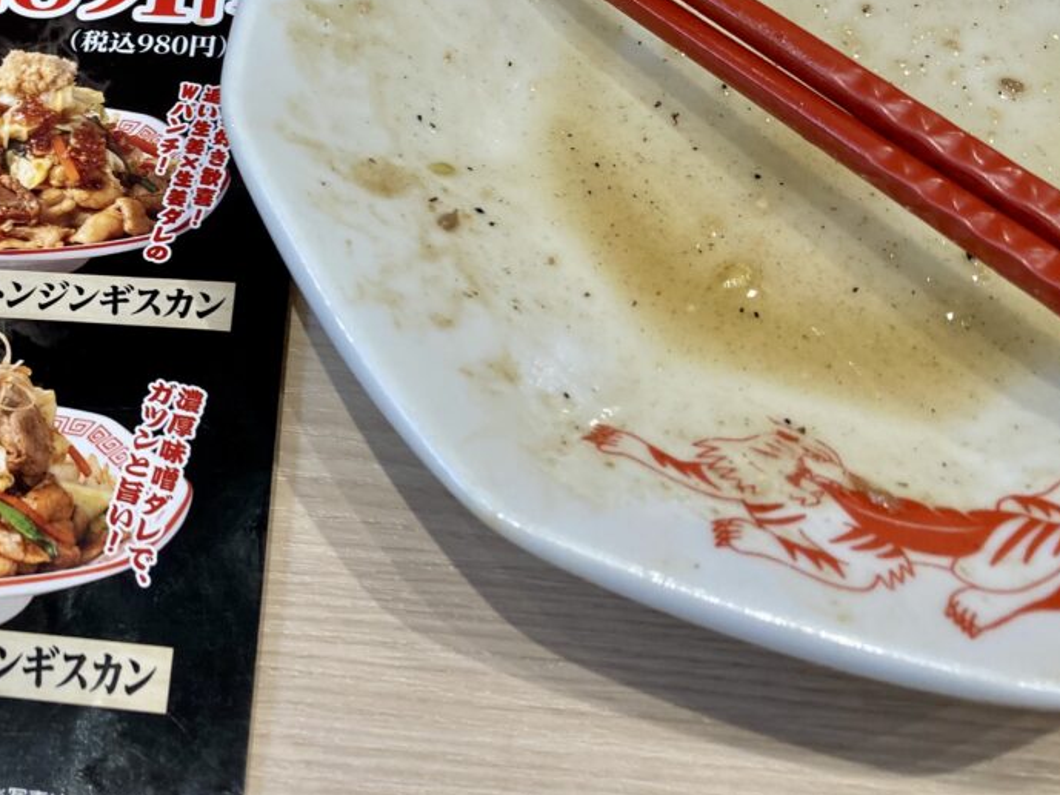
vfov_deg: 27.4
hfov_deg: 35.5
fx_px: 1593
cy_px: 140
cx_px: 197
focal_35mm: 52
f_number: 1.8
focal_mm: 3.99
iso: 50
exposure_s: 1/50
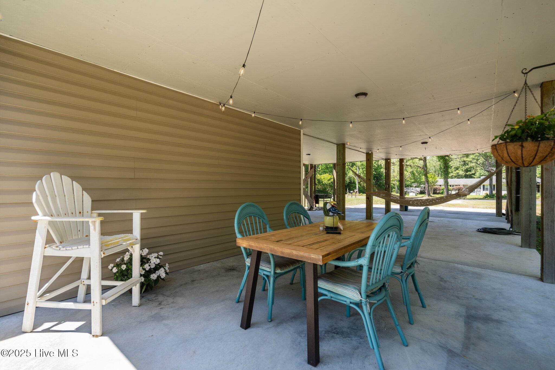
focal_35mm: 16
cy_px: 185
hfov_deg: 96.7
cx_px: 278
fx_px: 247
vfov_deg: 73.7
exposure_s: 1/250
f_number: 4
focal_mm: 16
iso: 200
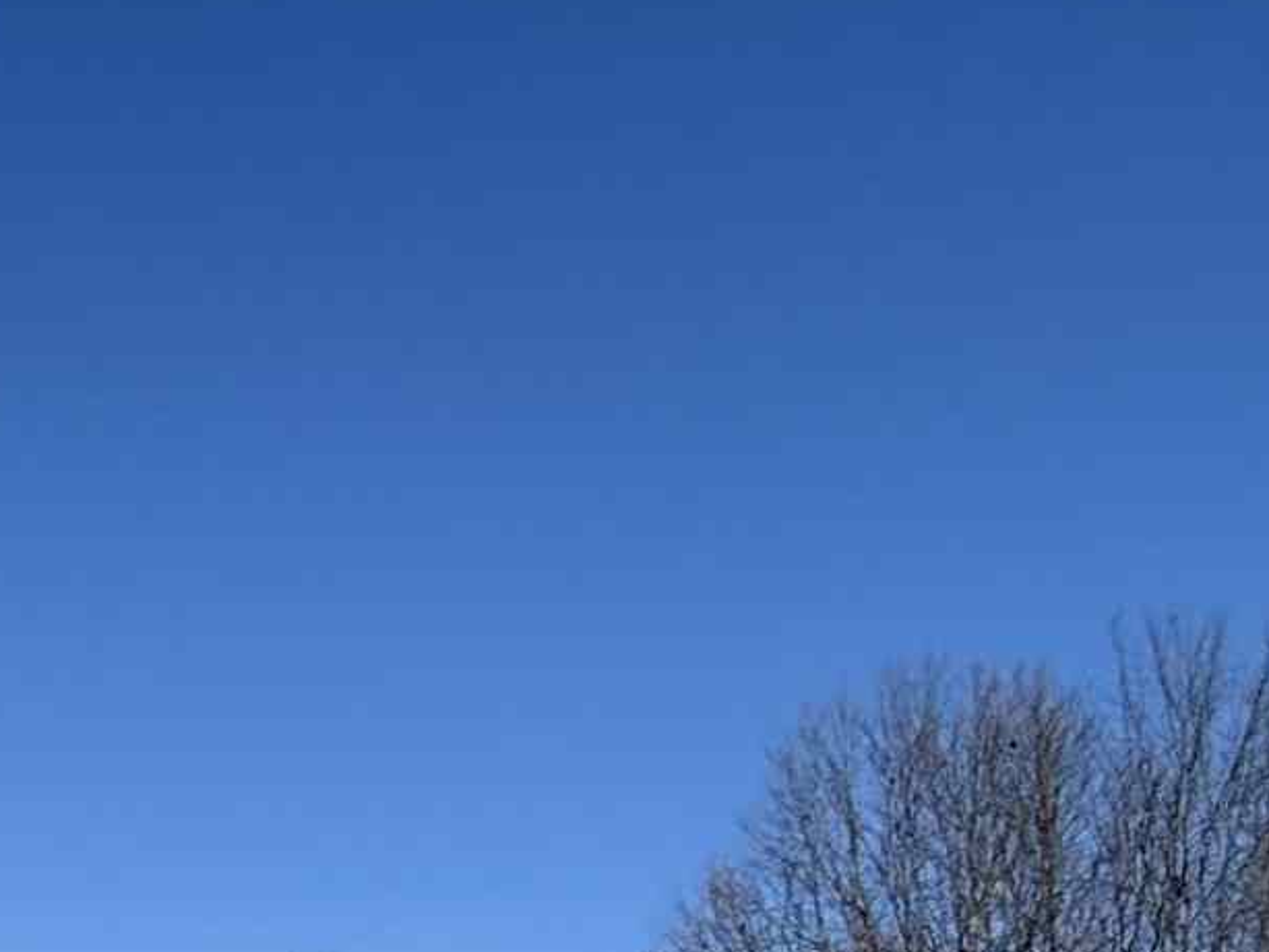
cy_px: 1561
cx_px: -1021
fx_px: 2567
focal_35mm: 70
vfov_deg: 18.0
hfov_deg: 20.0
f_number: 2.2
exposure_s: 1/3289
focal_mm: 2.22
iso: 50
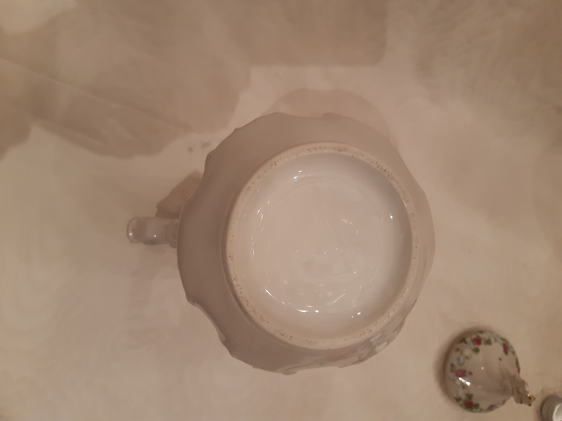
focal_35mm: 26
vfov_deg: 53.1
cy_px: 210
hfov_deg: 67.3
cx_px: 281
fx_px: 422
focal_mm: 3.92
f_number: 1.7
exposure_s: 1/50
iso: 125
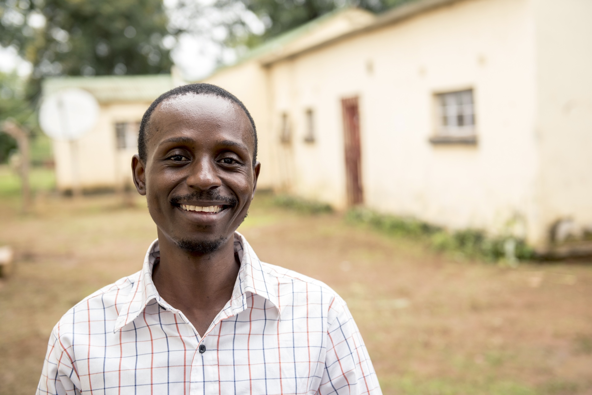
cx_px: 296
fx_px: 822
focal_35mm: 50
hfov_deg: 39.6
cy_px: 198
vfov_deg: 27.0
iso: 250
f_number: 3.2
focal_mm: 50
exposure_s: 1/400
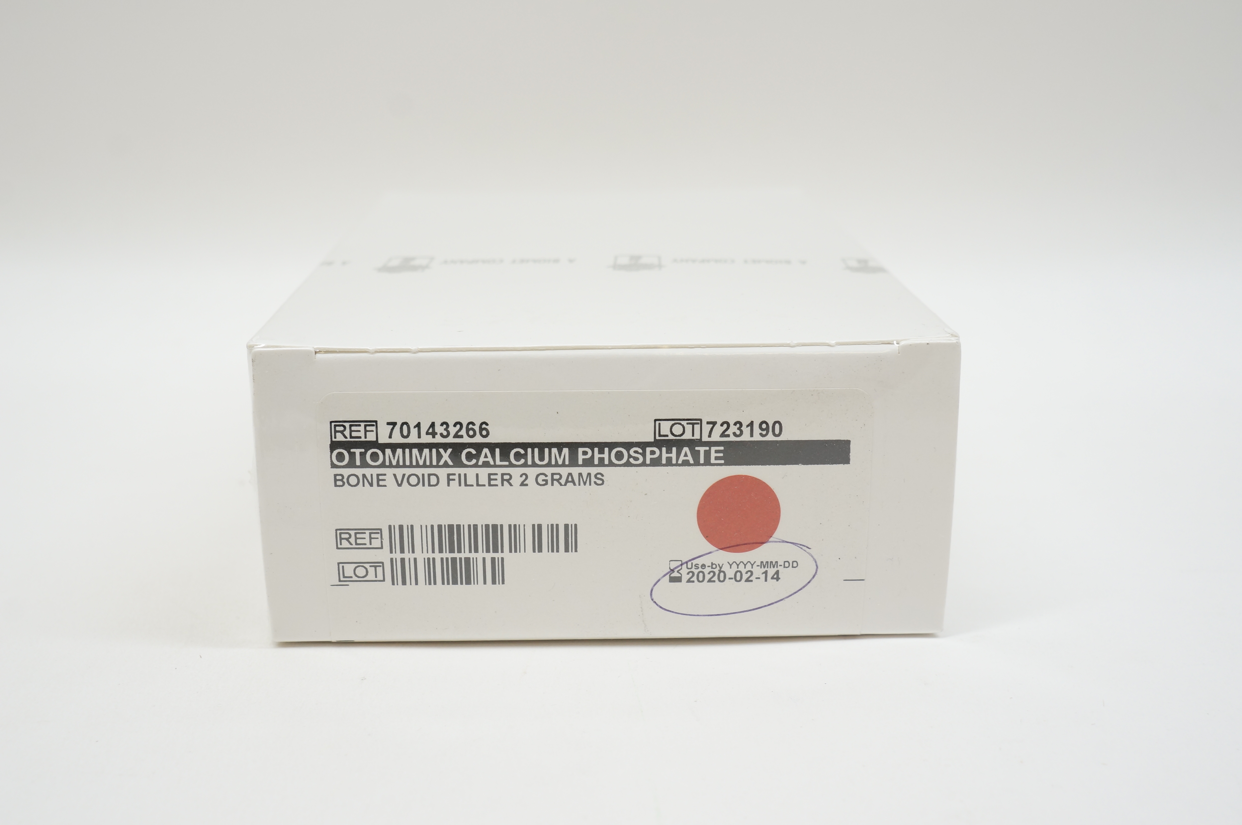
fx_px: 1396
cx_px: 621
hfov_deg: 48.0
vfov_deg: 32.9
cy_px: 412
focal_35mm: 40
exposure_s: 1/40
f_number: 8
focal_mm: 27
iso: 400
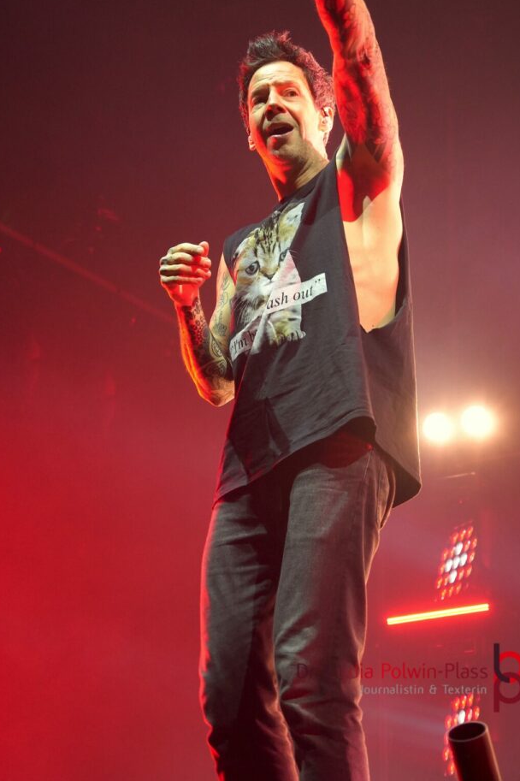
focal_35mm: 78
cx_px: 225
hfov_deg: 17.6
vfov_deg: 26.1
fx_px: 1683
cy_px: 322
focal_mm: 41
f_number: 4.5
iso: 1600
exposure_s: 1/160
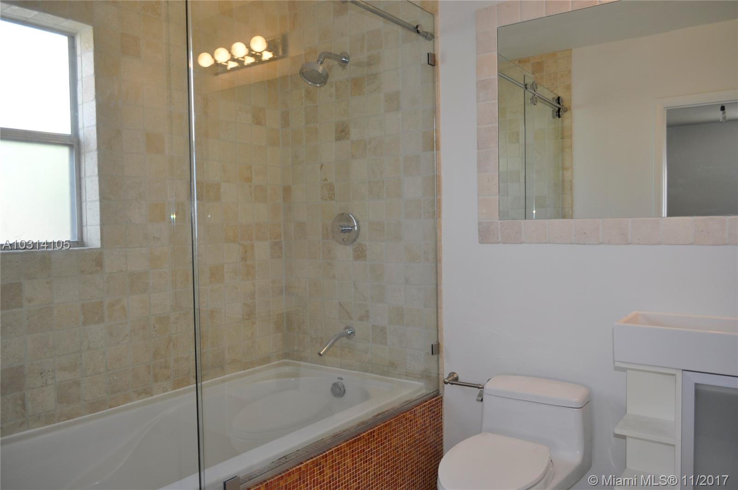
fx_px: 553
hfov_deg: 67.5
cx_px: 369
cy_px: 245
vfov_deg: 47.8
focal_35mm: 27
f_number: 4
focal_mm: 18
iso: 360
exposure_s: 1/60
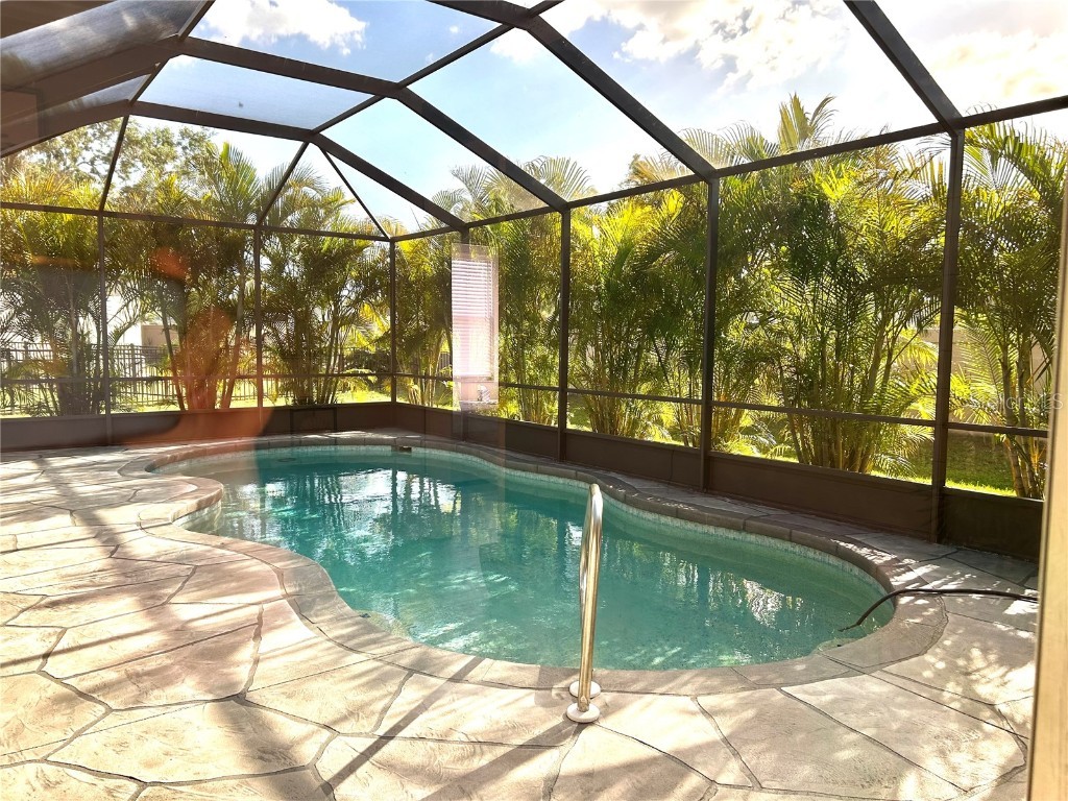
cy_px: 400
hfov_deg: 67.3
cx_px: 534
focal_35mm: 26
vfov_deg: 53.1
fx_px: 802
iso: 32
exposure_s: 1/138
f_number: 1.5
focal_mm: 5.7
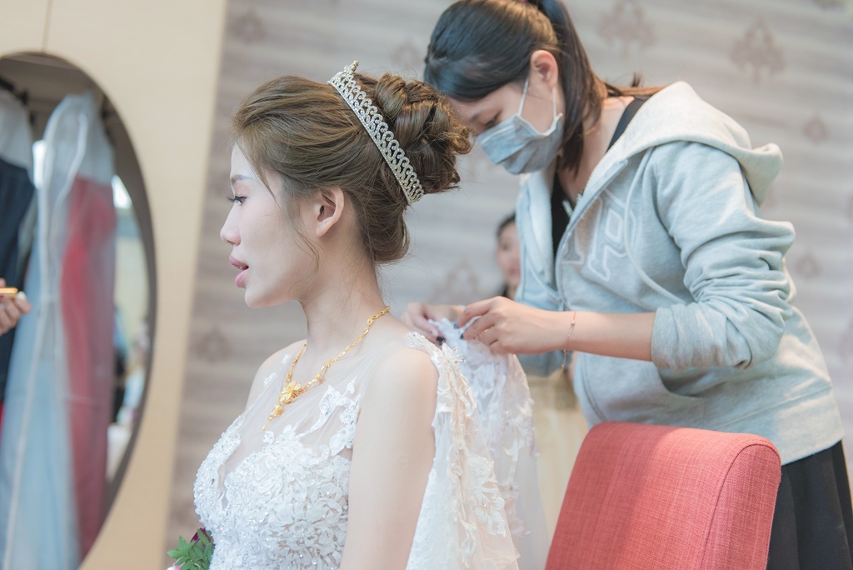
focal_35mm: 48
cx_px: 426
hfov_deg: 41.1
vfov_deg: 28.1
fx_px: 1138
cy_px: 285
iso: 800
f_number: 3.2
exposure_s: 1/200
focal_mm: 48
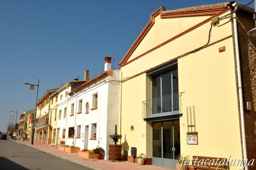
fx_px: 234
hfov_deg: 57.3
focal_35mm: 33
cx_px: 128
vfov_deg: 39.9
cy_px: 85
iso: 320
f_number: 11
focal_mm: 22
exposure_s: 1/500
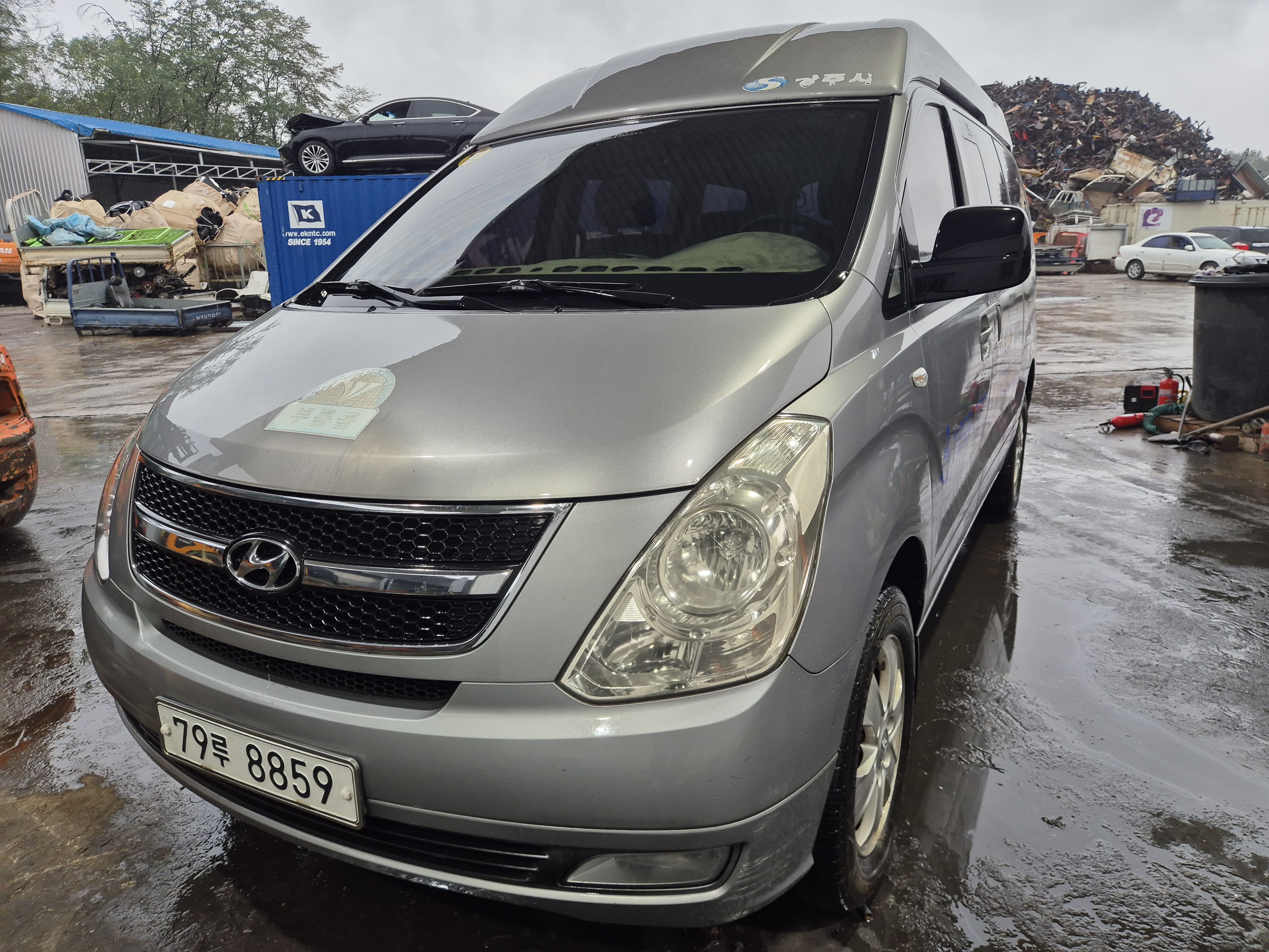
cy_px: 476
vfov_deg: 58.9
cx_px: 634
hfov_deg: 73.9
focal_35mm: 23
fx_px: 843
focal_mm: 5.4
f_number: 1.8
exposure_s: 1/180
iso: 125
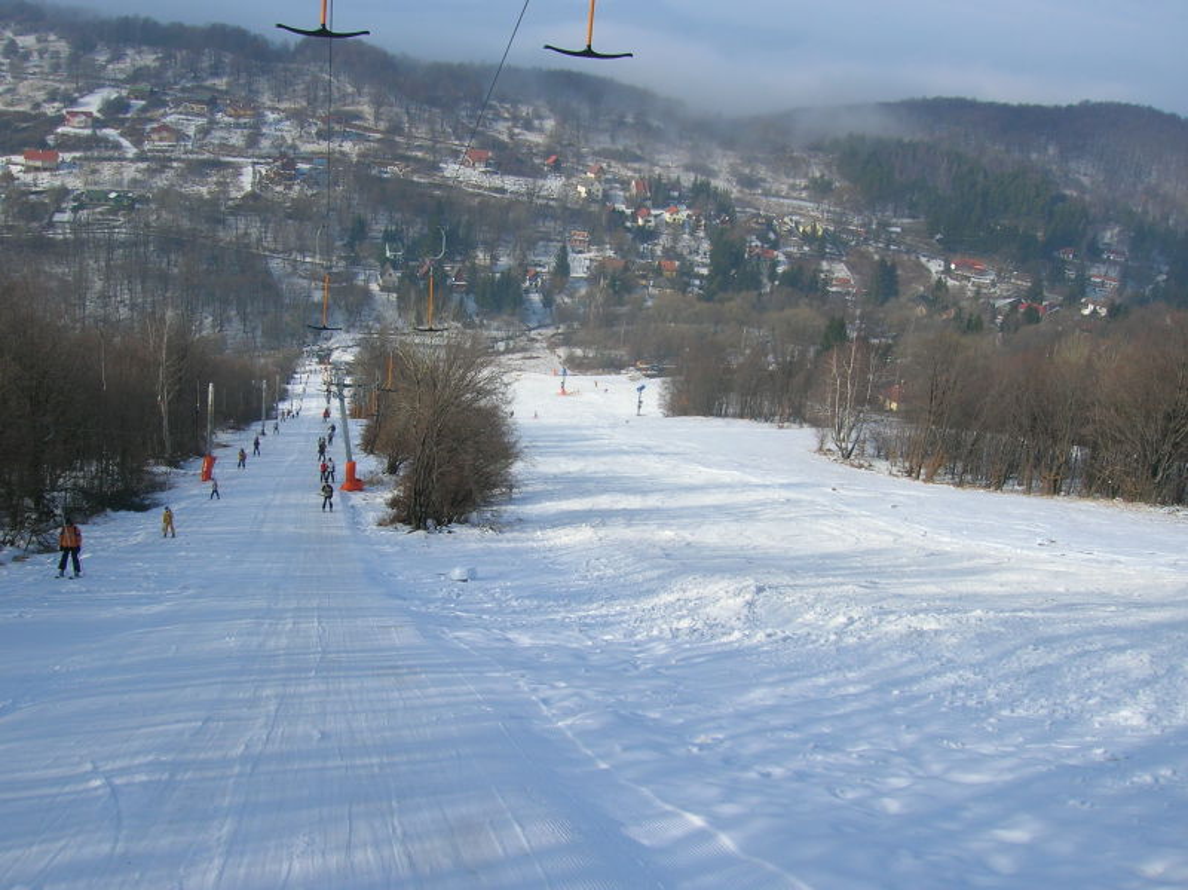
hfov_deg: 54.0
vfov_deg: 41.8
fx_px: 1166
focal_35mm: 34
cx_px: 594
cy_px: 445
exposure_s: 1/540
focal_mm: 5.7
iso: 50
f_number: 4.9
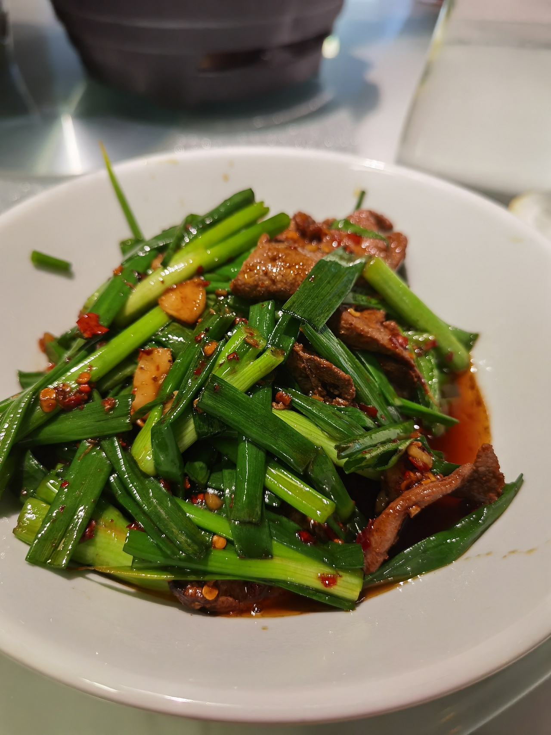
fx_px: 573
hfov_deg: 51.3
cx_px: 276
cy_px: 368
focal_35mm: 27
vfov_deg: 65.3
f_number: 1.9
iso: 80
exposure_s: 1/100
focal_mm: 6.71
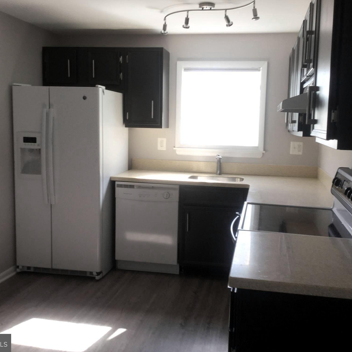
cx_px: 191
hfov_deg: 44.9
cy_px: 175
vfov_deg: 44.9
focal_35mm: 37
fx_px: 426
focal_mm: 3.3
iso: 25
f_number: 2.4
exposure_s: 1/60
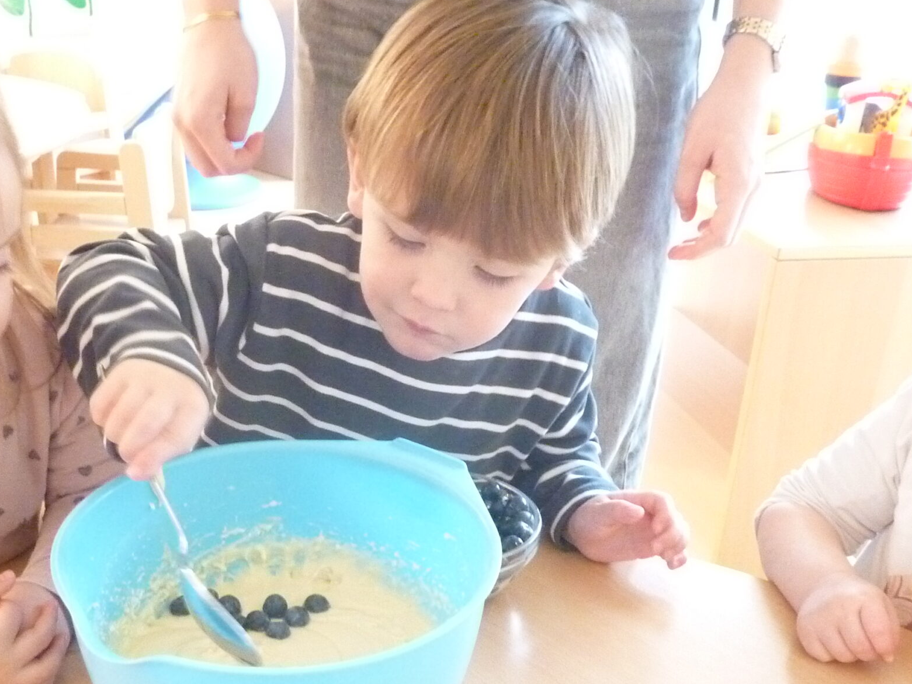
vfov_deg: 34.5
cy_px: 506
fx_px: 1080
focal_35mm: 41
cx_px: 397
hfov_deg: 45.7
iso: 800
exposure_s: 1/13
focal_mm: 4.1
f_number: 3.3
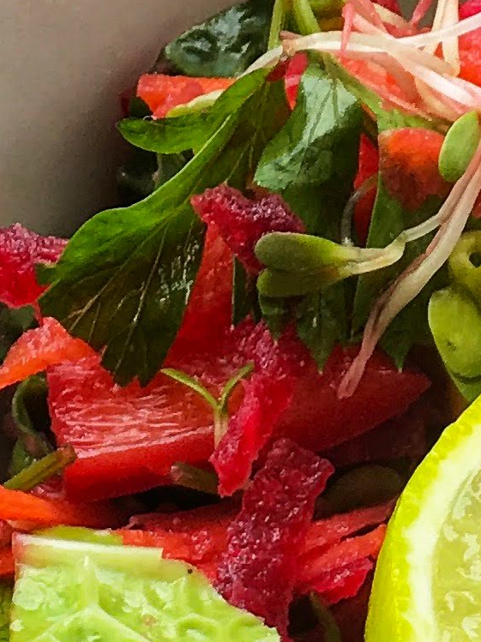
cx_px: -105
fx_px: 5693
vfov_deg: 6.3
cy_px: 1305
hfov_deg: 4.8
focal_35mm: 307
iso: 25
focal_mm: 6.6
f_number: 2.8
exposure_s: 1/100
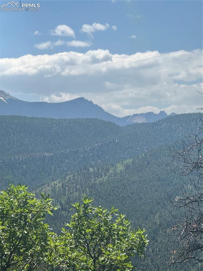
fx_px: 939
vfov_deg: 16.4
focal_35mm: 120
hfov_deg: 12.3
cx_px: 102
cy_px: 136
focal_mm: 15.66
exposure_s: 1/591
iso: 50
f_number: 2.8
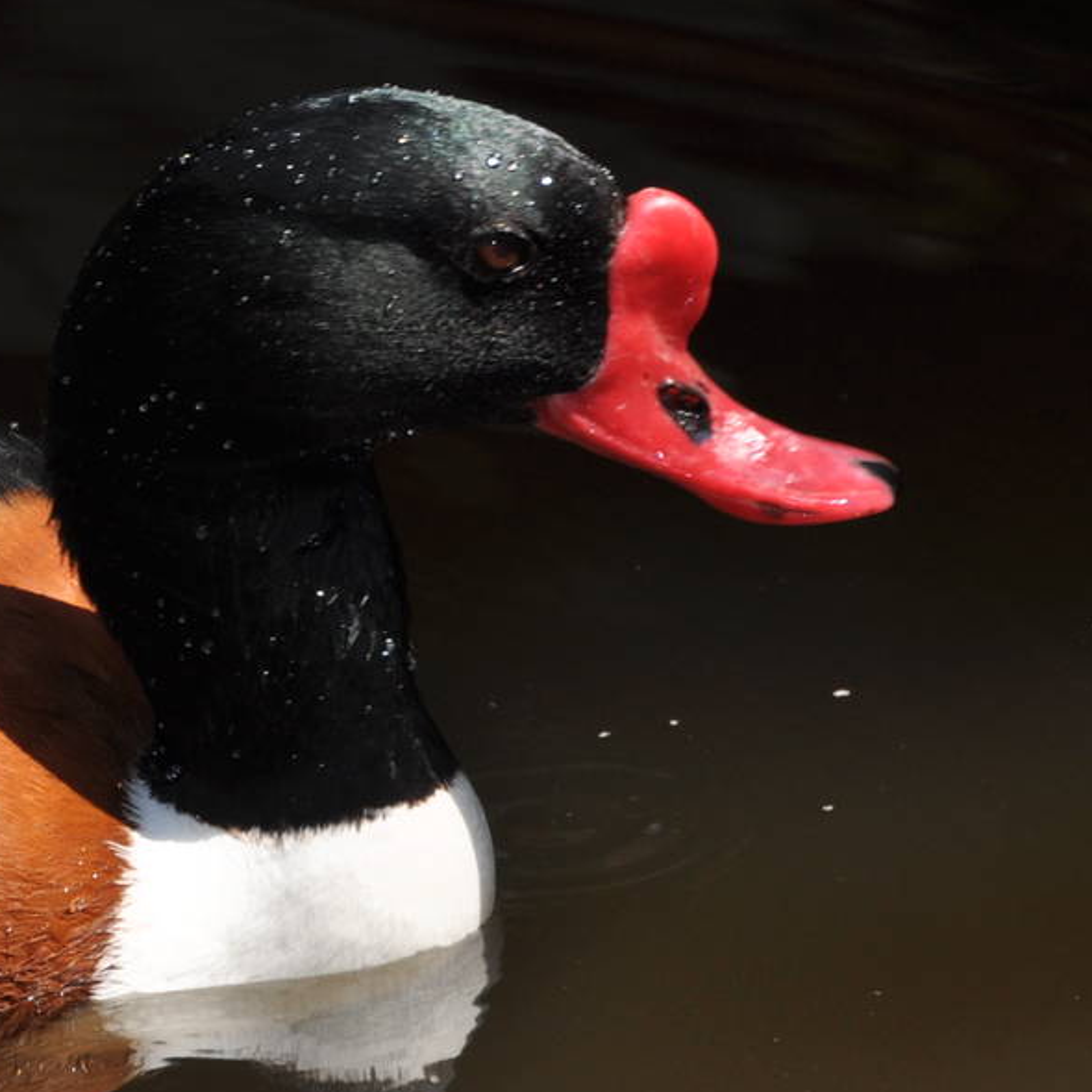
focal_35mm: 933
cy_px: 534
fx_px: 33299
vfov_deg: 1.9
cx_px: -174
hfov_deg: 1.9
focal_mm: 270
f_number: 10
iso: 200
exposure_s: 1/200
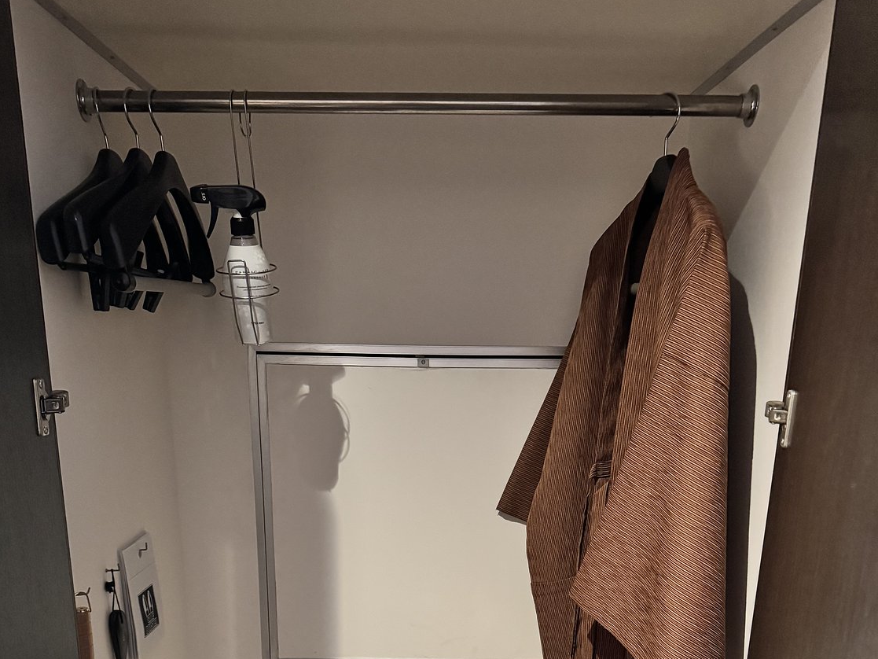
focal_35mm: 33
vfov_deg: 39.7
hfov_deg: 55.3
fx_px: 837
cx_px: 426
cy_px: 598
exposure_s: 1/30
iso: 800
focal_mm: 6.76
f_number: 1.78
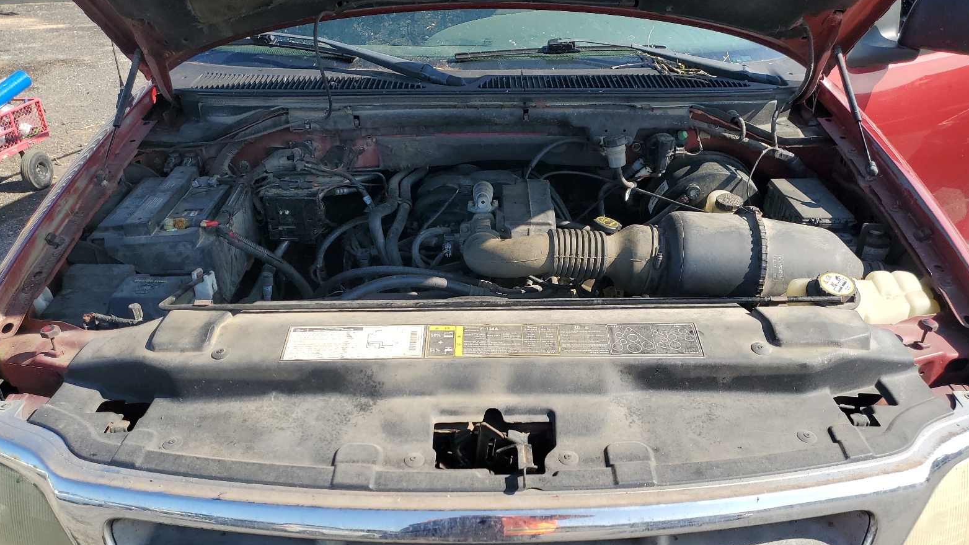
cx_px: 491
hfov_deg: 66.1
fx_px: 745
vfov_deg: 40.2
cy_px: 288
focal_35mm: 29
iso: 50
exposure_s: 1/1667
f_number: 1.5
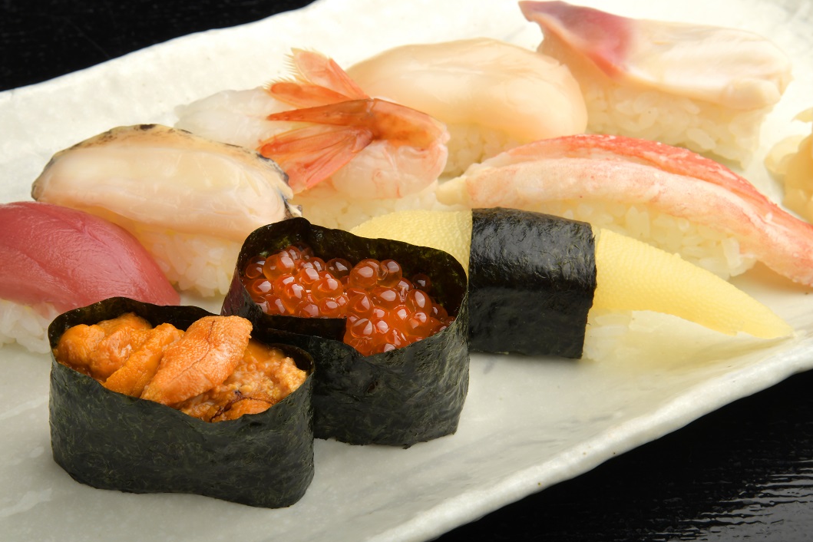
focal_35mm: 136
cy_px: 257
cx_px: 356
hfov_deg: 15.1
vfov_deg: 10.1
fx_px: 3071
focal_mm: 120
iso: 160
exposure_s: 1/160
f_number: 18
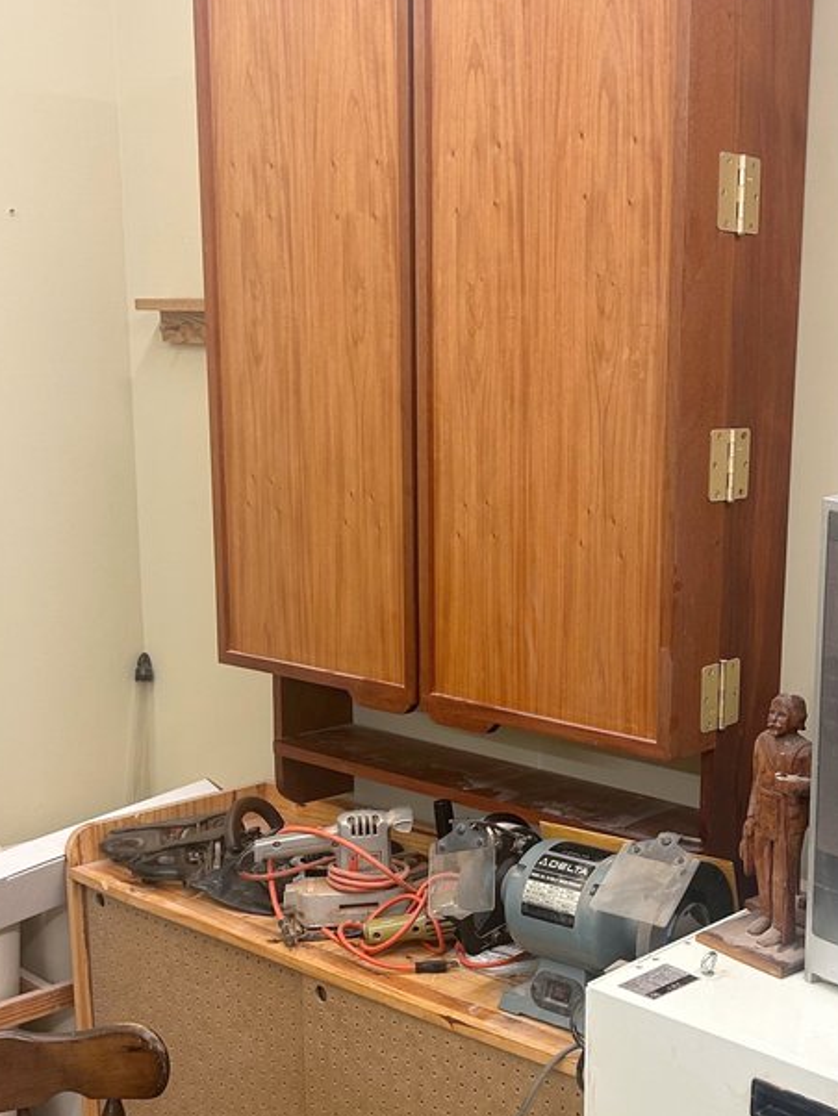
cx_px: 644
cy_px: 696
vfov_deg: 38.7
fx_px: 1580
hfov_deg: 29.2
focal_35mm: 49
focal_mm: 5.7
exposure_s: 1/120
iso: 125
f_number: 1.5
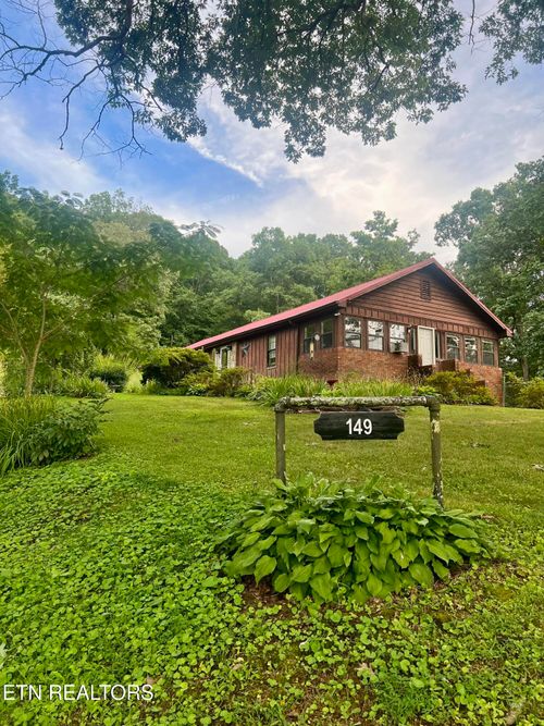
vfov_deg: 67.3
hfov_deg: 53.0
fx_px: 545
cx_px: 272
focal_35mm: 26
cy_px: 363
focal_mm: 5.7
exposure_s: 1/555
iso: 50
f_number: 1.5
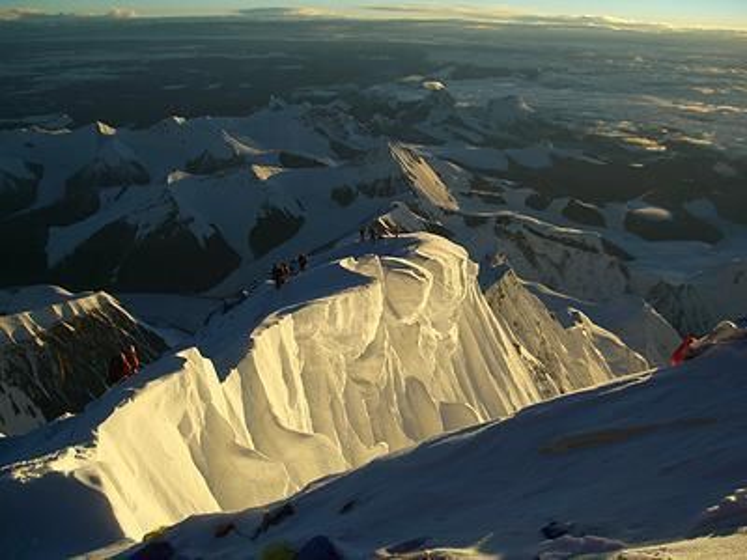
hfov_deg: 49.0
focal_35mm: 38
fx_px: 820
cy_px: 280
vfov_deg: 37.7
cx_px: 374
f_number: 5.6
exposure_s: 1/125
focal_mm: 7.9
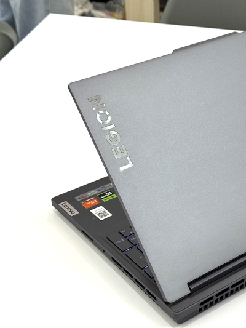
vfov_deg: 27.0
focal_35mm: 72
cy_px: 163
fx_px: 682
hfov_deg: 20.0
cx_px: 222
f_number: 1.78
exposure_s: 1/100
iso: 50
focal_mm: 6.76
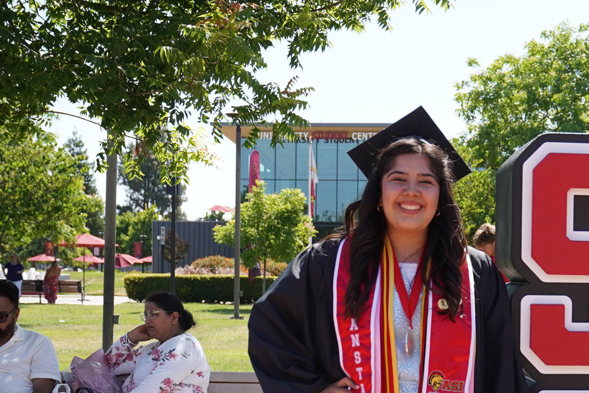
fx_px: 1423
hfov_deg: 22.5
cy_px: 322
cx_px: 591
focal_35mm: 87
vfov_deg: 15.6
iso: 800
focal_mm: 34
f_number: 4.5
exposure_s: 1/2500
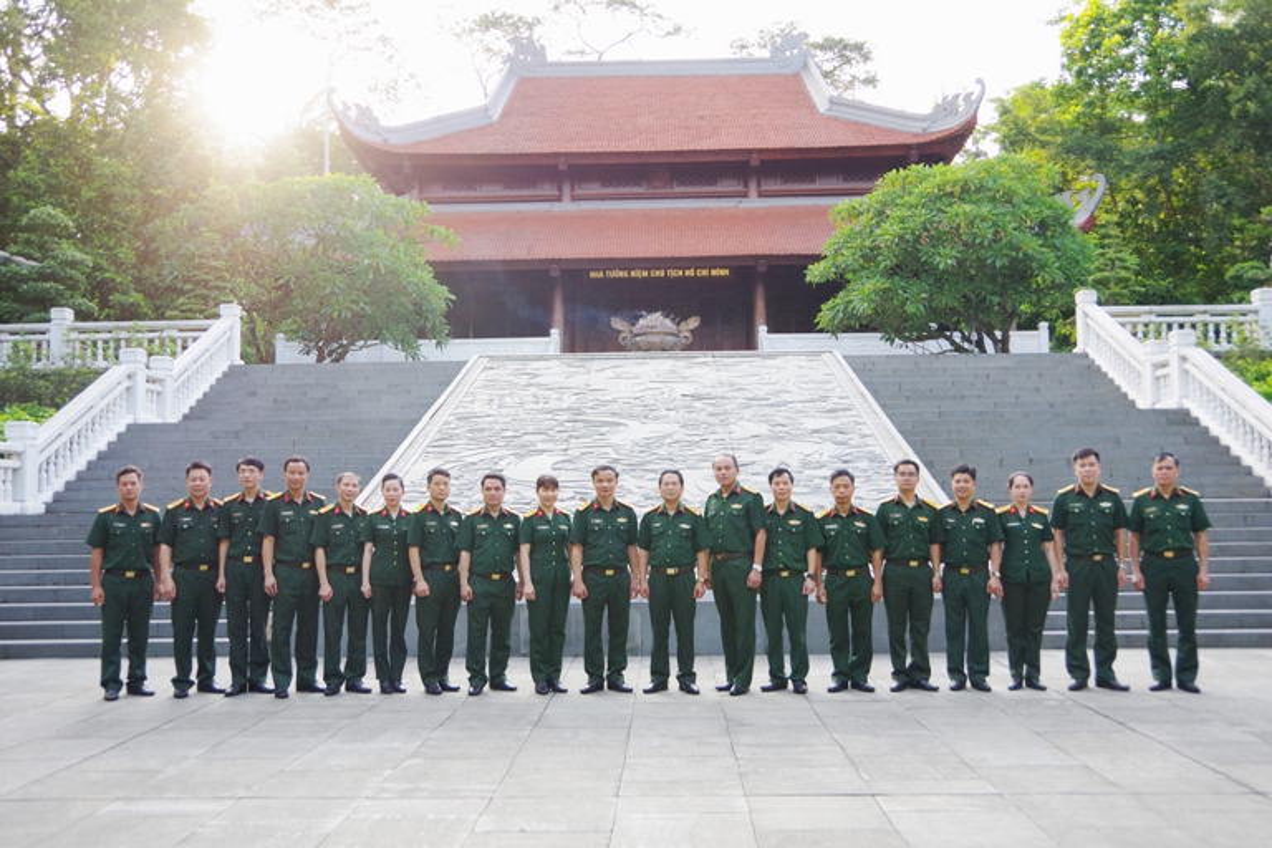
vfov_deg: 42.3
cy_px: 424
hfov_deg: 60.3
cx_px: 636
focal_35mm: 31
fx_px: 1095
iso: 1600
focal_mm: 21
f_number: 4
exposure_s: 1/800
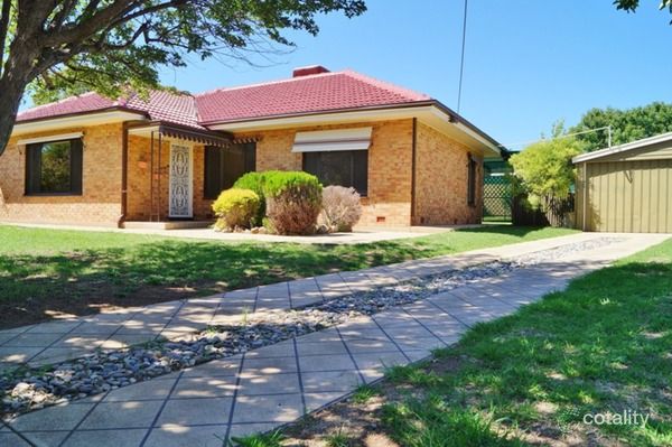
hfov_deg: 67.4
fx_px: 504
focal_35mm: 27
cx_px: 336
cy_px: 224
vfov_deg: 47.9
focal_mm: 18
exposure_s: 1/100
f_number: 10
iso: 100
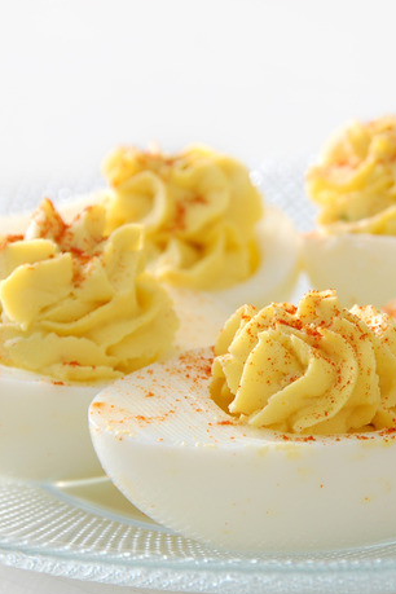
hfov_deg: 4.0
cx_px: 336
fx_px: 5673
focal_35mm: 344
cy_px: 327
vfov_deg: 6.0
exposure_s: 1/800
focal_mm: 135
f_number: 11
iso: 200
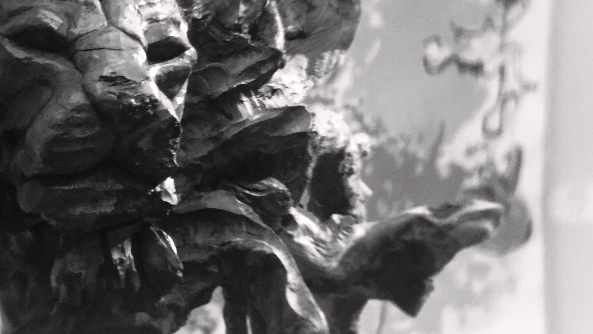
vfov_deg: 23.8
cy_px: 111
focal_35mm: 50
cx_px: 130
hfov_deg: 39.9
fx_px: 786
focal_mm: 4.15
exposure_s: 1/8
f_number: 2.2
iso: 125
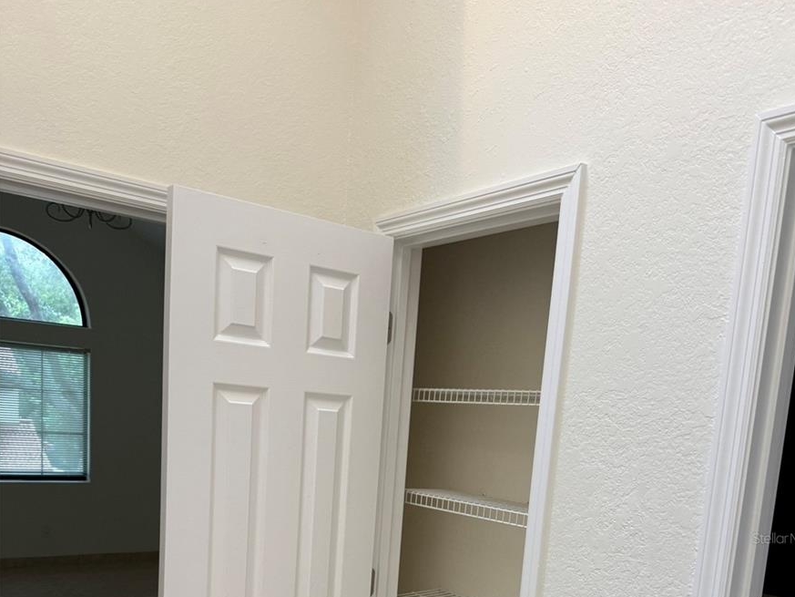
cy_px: 538
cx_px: 407
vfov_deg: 39.8
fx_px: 758
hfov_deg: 55.3
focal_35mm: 33
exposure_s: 1/120
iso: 200
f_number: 1.78
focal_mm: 6.76
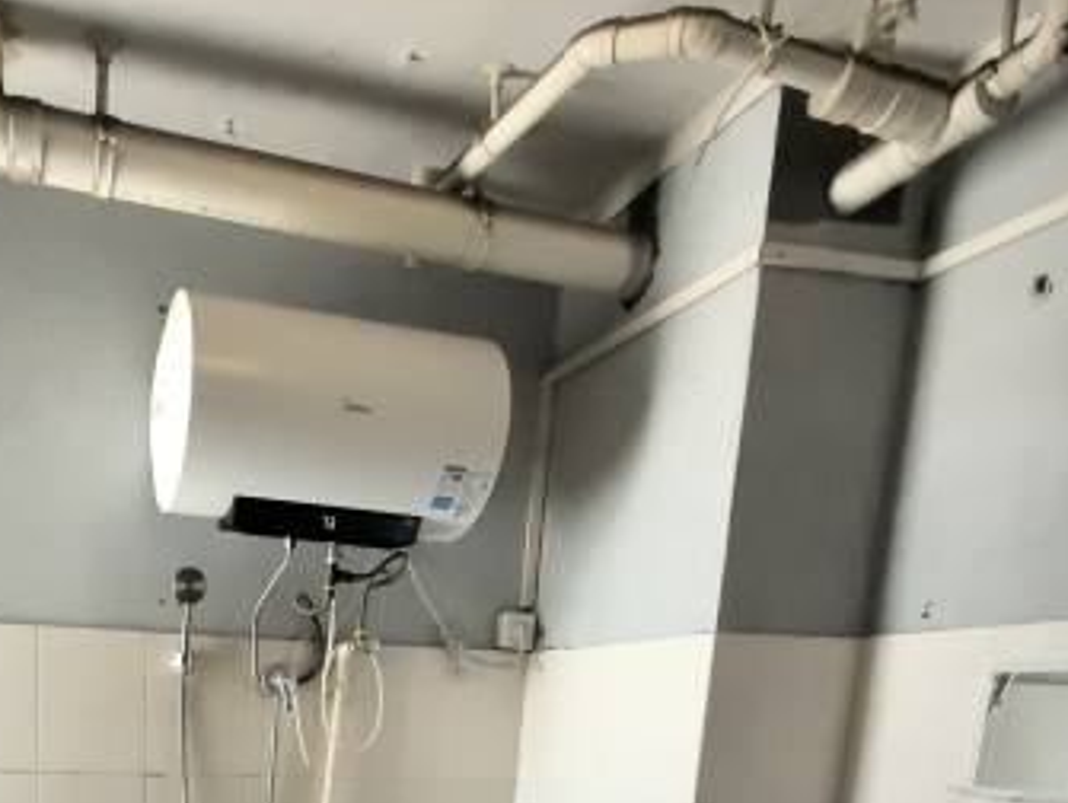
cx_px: 207
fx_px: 957
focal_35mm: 31
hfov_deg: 54.2
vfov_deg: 37.0
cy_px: 918
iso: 800
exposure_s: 1/33.3
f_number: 2.2
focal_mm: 1.95
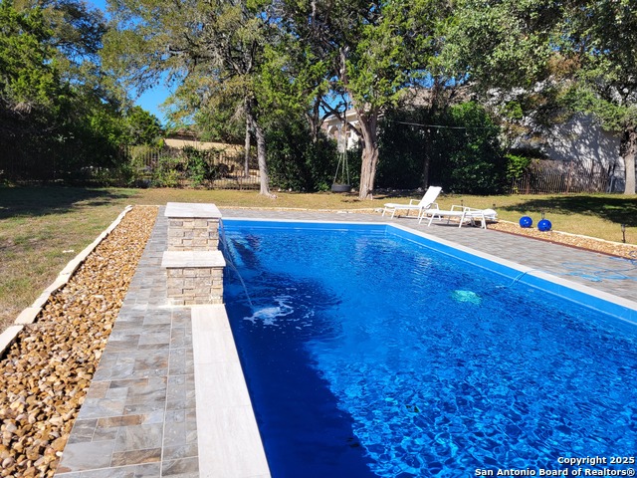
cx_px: 318
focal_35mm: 26
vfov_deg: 53.1
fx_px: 478
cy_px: 239
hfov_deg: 67.3
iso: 40
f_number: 1.8
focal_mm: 5.4
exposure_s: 1/1925
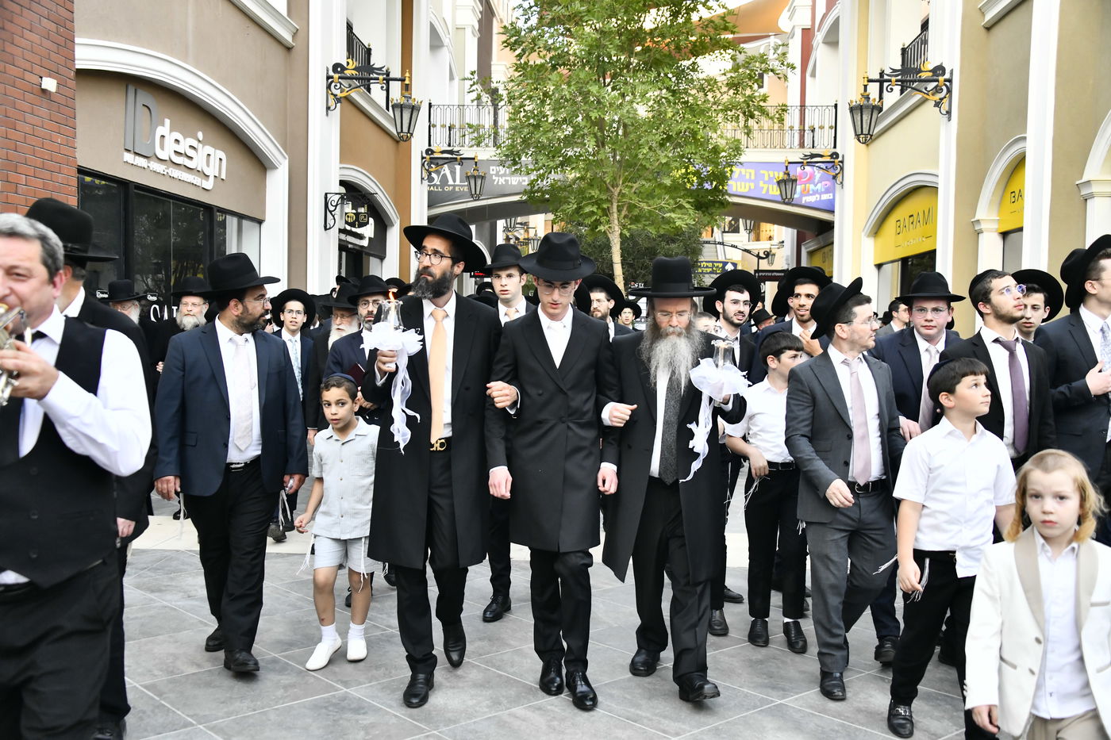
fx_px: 1111
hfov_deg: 53.1
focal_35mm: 36
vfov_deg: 36.9
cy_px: 370
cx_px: 556
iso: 1600
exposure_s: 1/320
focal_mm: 36
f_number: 5
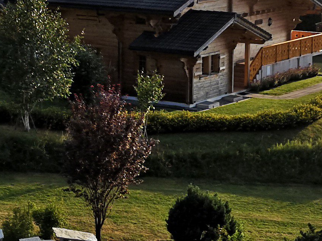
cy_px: 59
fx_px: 1070
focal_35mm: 115
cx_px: 122
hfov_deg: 17.1
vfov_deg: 12.8
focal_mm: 3.95
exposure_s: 1/3145
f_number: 1.8
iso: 50
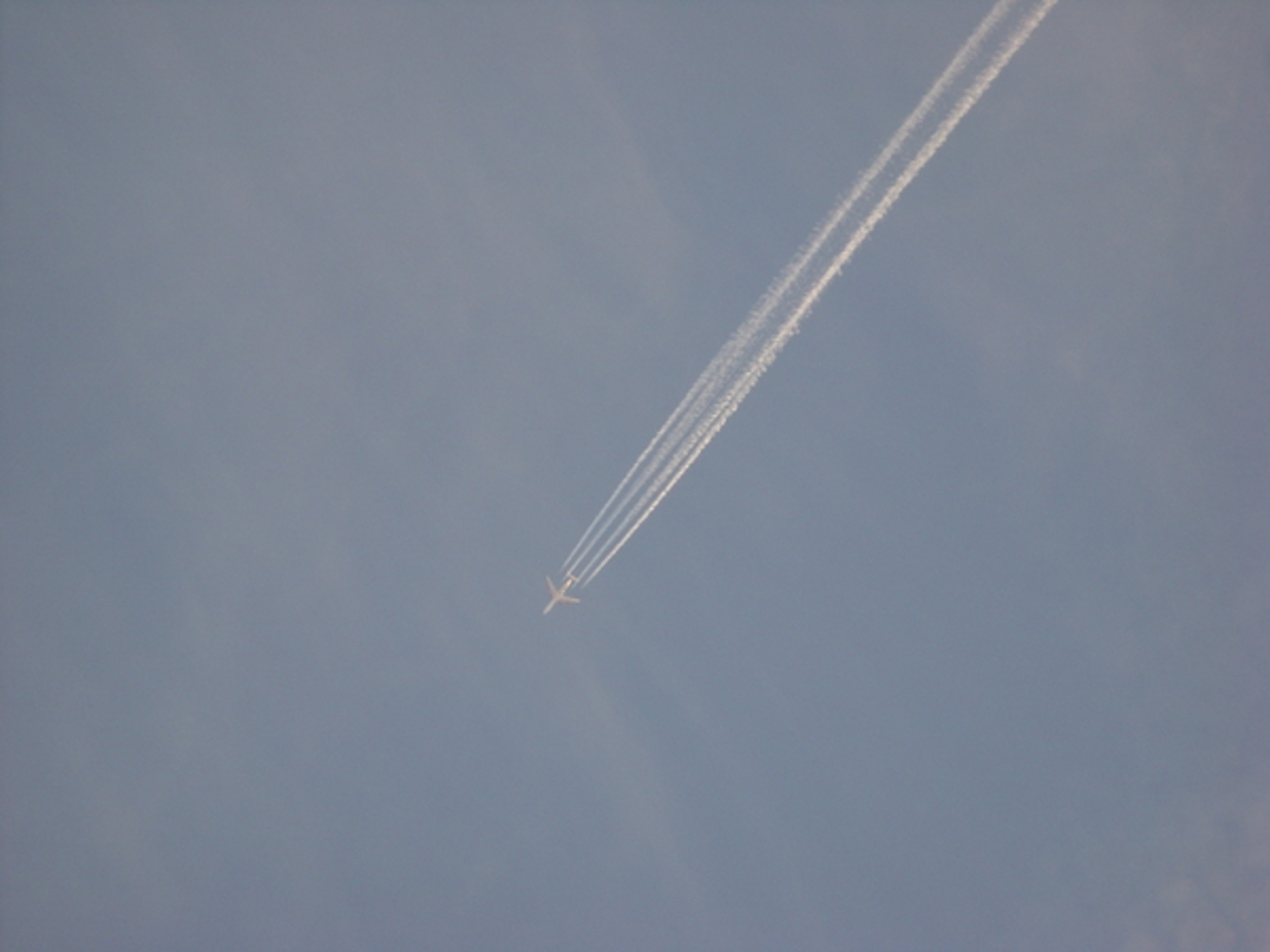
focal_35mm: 190
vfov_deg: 7.8
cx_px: 635
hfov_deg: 10.4
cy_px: 476
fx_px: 6971
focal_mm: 31.5
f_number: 4.6
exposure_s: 1/52
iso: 50
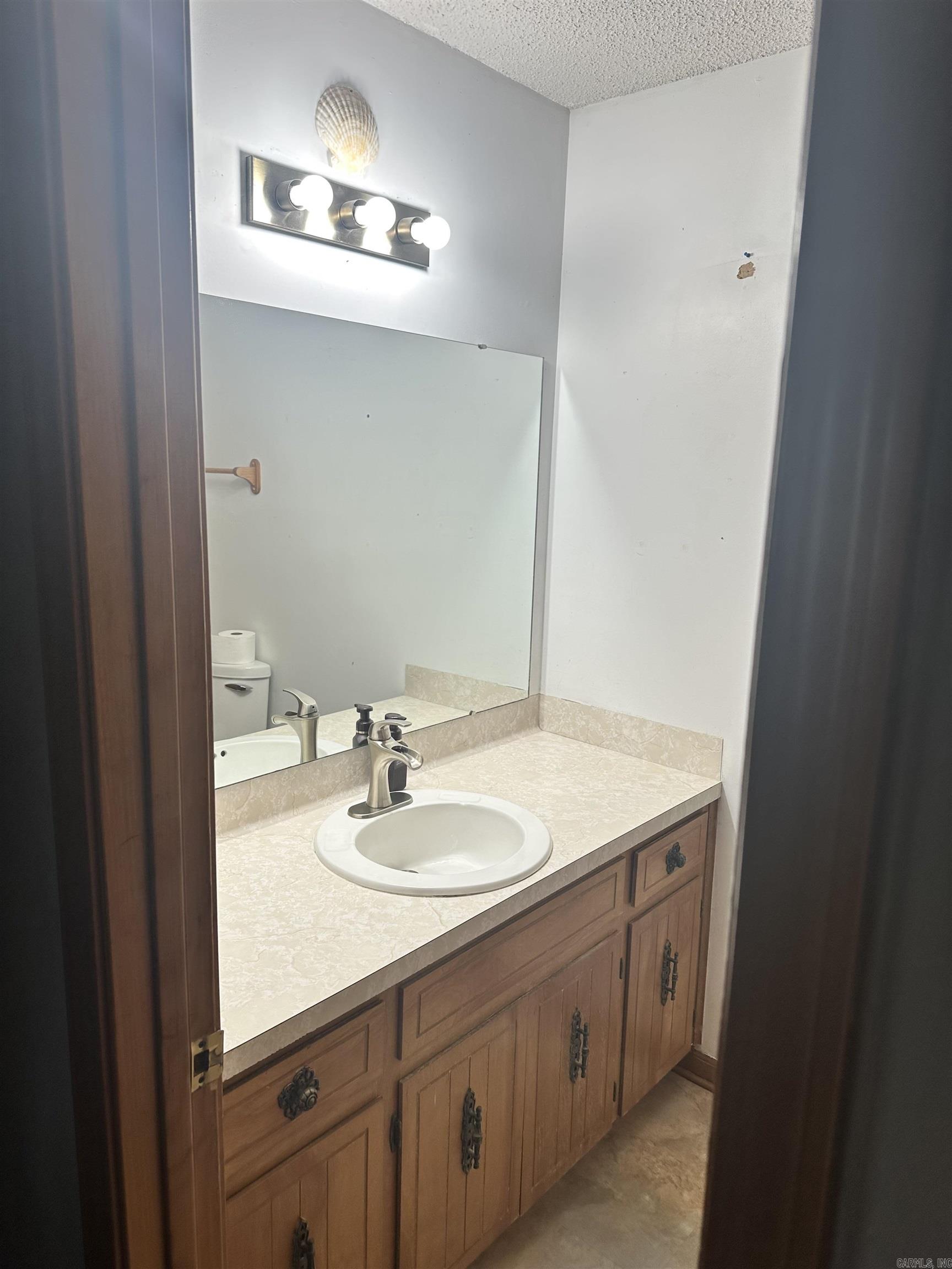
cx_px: 476
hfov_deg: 56.8
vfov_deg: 71.6
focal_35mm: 24
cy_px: 634
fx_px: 880
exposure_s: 1/138
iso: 64
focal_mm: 6.86
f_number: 1.78
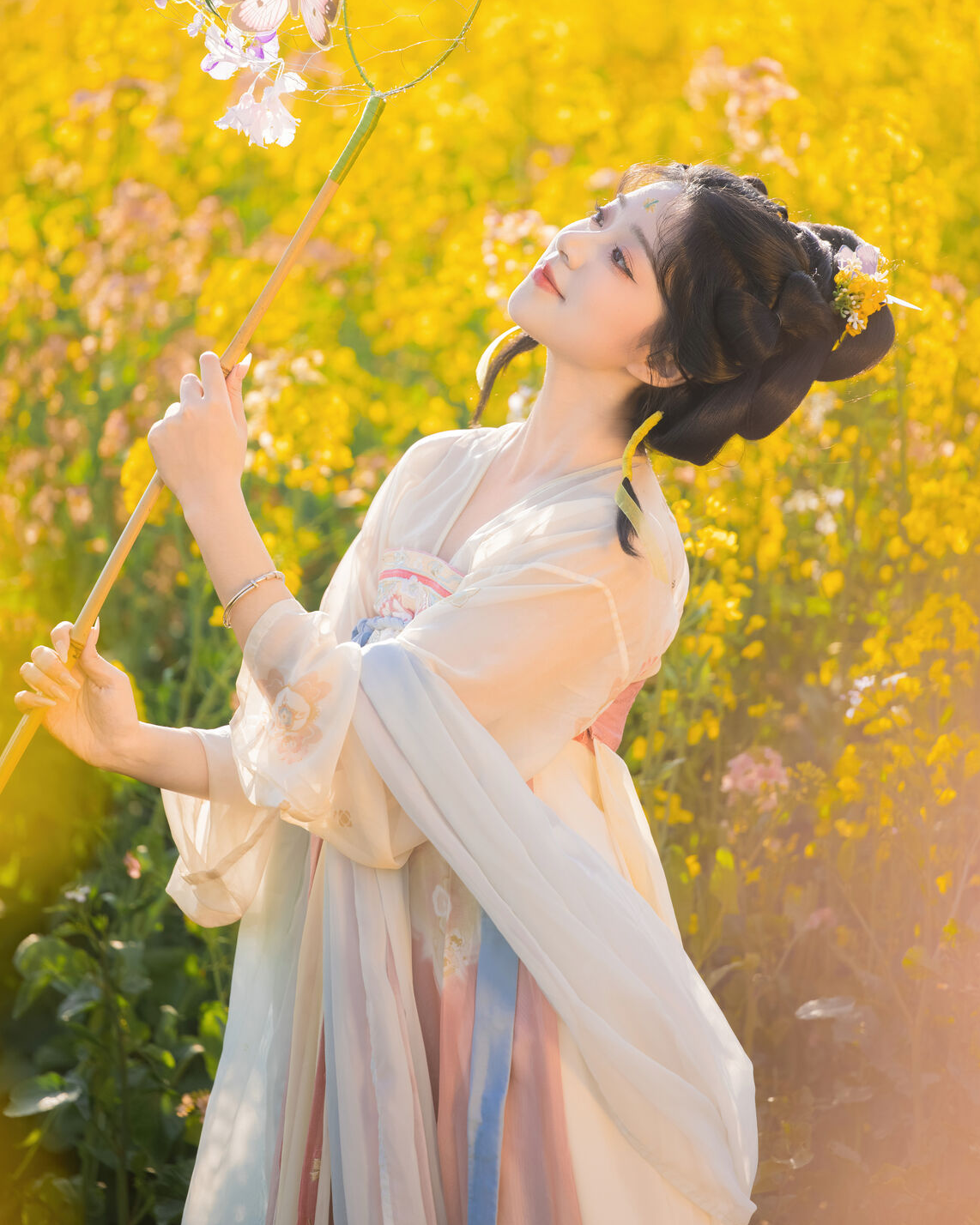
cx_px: 474
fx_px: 7978
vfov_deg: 8.8
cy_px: 502
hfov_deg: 7.0
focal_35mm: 220
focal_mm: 187
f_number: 2.8
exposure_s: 1/640
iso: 100
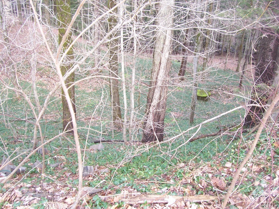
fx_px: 274
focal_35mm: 34
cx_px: 140
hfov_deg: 54.0
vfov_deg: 41.8
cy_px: 104
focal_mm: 5.6
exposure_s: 1/90
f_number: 2.7
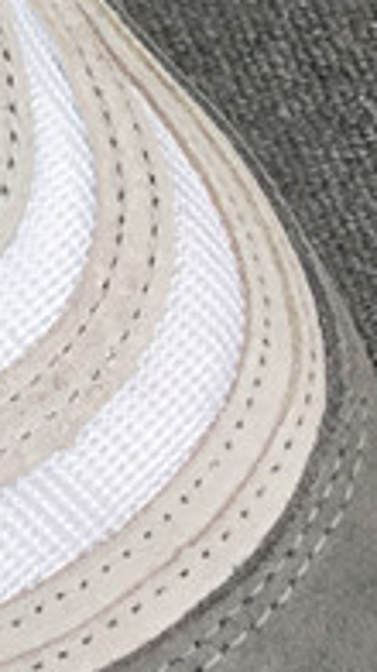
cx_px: -476
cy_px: -149
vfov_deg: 13.5
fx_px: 2759
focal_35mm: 155
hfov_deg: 7.4
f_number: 2.4
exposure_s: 1/221
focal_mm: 3.3
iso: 25
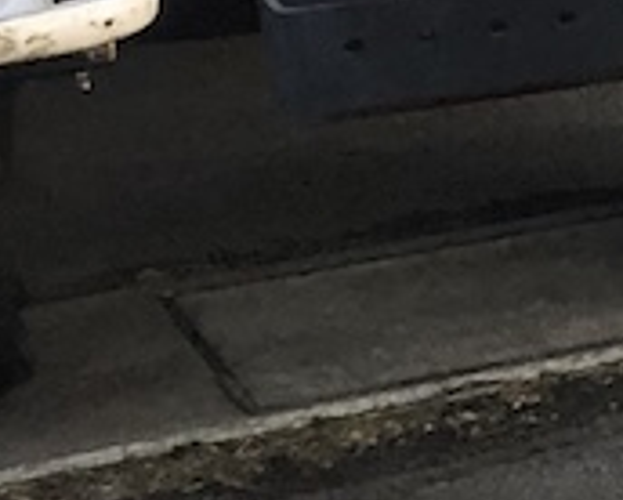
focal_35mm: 211
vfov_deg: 7.3
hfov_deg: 7.1
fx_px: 3895
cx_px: 2382
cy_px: 337
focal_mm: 4
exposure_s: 1/30
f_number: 1.8
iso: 32
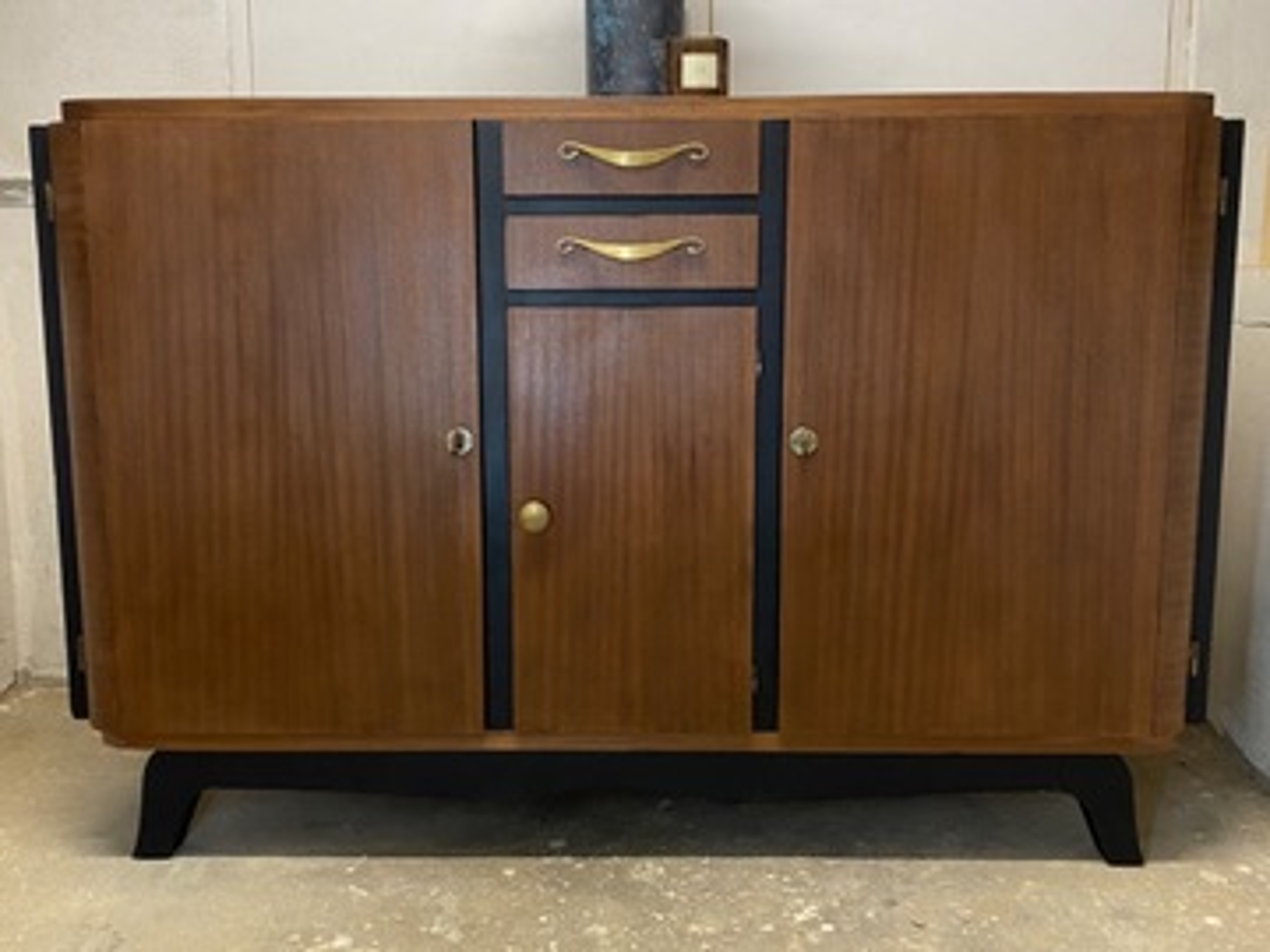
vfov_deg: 53.1
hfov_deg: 67.3
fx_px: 954
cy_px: 476
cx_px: 635
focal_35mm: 26
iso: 125
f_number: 1.8
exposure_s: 1/50
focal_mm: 4.25
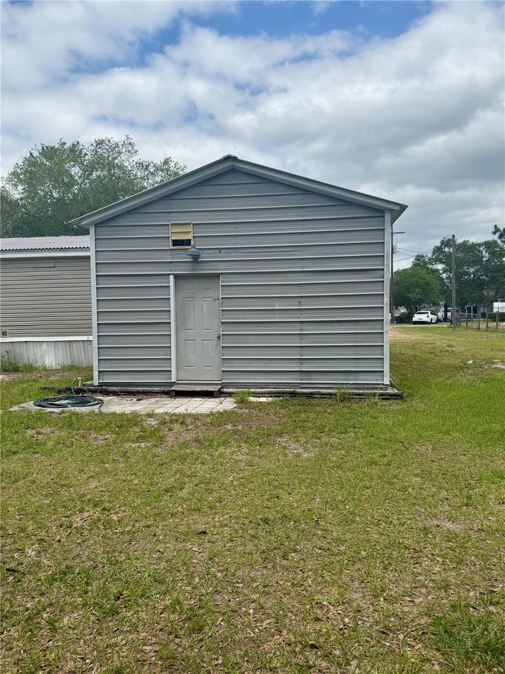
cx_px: 252
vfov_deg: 71.6
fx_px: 467
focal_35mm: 24
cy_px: 337
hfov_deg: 56.8
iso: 80
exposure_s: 1/5714
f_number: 1.78
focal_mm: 6.76
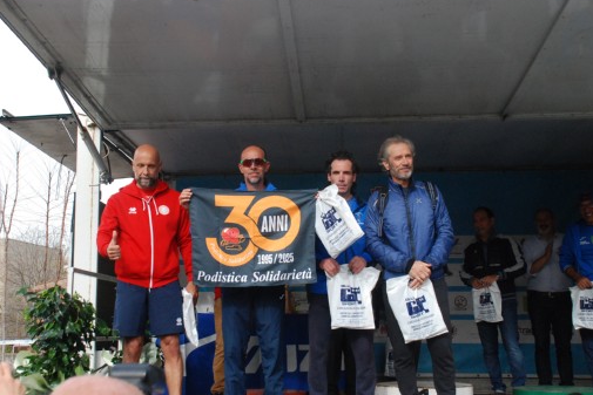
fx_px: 824
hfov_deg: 39.6
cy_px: 219
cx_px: 276
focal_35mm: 50
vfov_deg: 27.0
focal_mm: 28
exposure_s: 1/1250
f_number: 5
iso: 1000
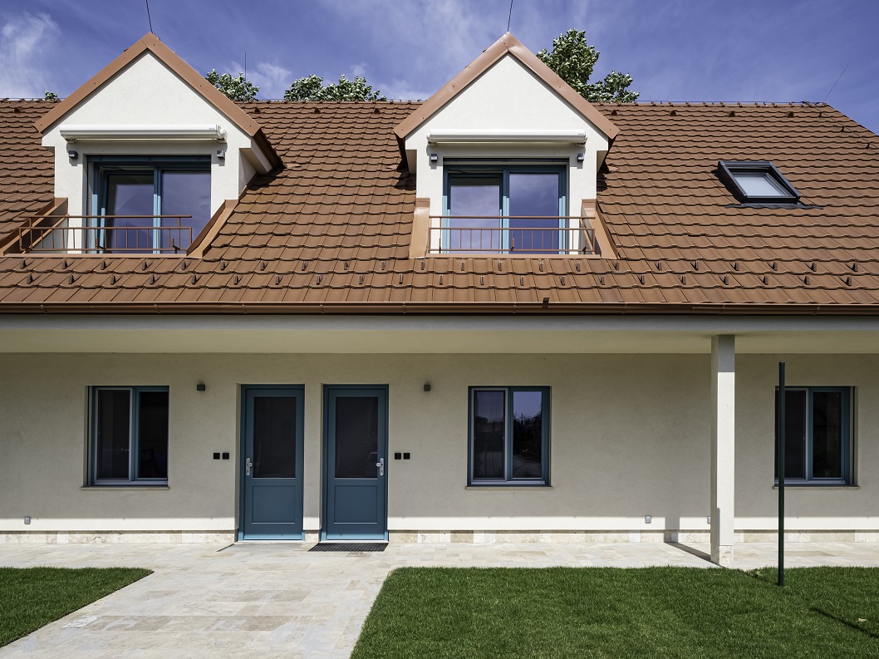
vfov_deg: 56.8
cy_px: 329
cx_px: 473
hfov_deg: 71.5
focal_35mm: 24
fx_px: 609
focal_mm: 14.5
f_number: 13
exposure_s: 1/160
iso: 160
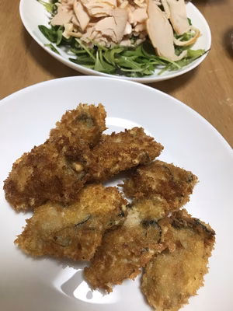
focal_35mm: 28
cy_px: 156
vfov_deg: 63.4
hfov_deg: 49.7
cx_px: 116
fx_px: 251
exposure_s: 1/30
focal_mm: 3.99
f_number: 1.8
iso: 25
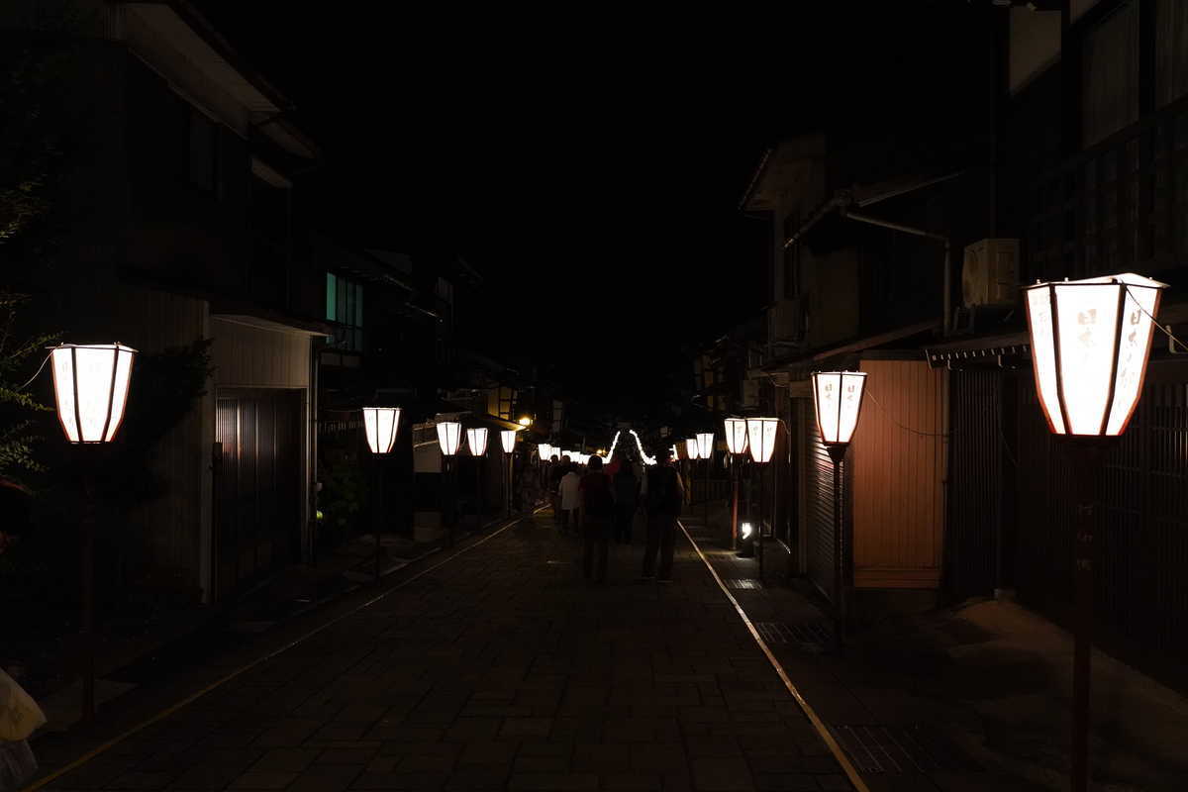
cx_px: 594
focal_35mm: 35
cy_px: 396
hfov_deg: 54.4
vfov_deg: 37.9
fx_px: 1155
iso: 8000
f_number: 4
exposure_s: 1/125
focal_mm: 35
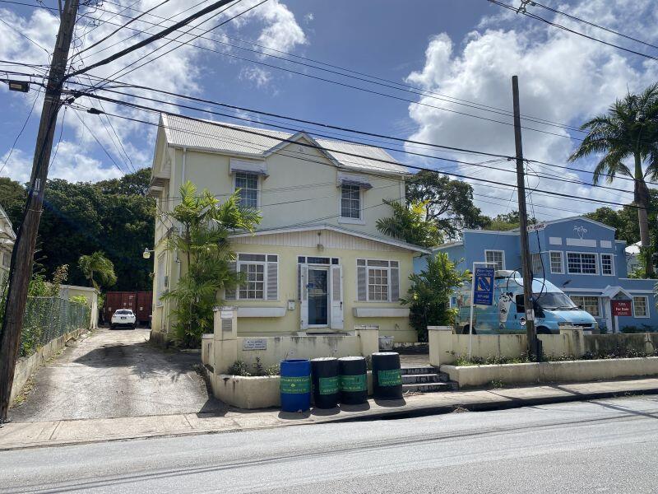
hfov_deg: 67.3
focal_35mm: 26
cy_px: 247
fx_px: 494
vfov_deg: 53.1
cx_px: 329
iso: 32
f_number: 1.8
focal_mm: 4.25
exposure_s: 1/2571
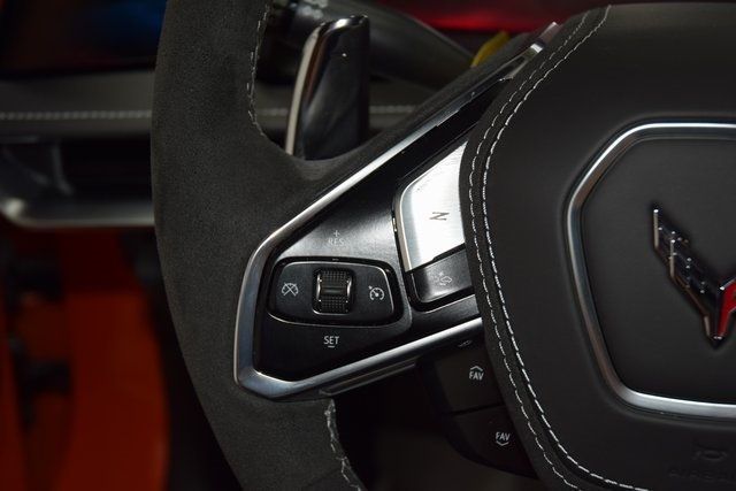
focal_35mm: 60
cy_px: 246
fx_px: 1227
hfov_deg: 33.4
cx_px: 368
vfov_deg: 22.6
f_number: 4.2
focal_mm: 40
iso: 400
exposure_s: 1/50
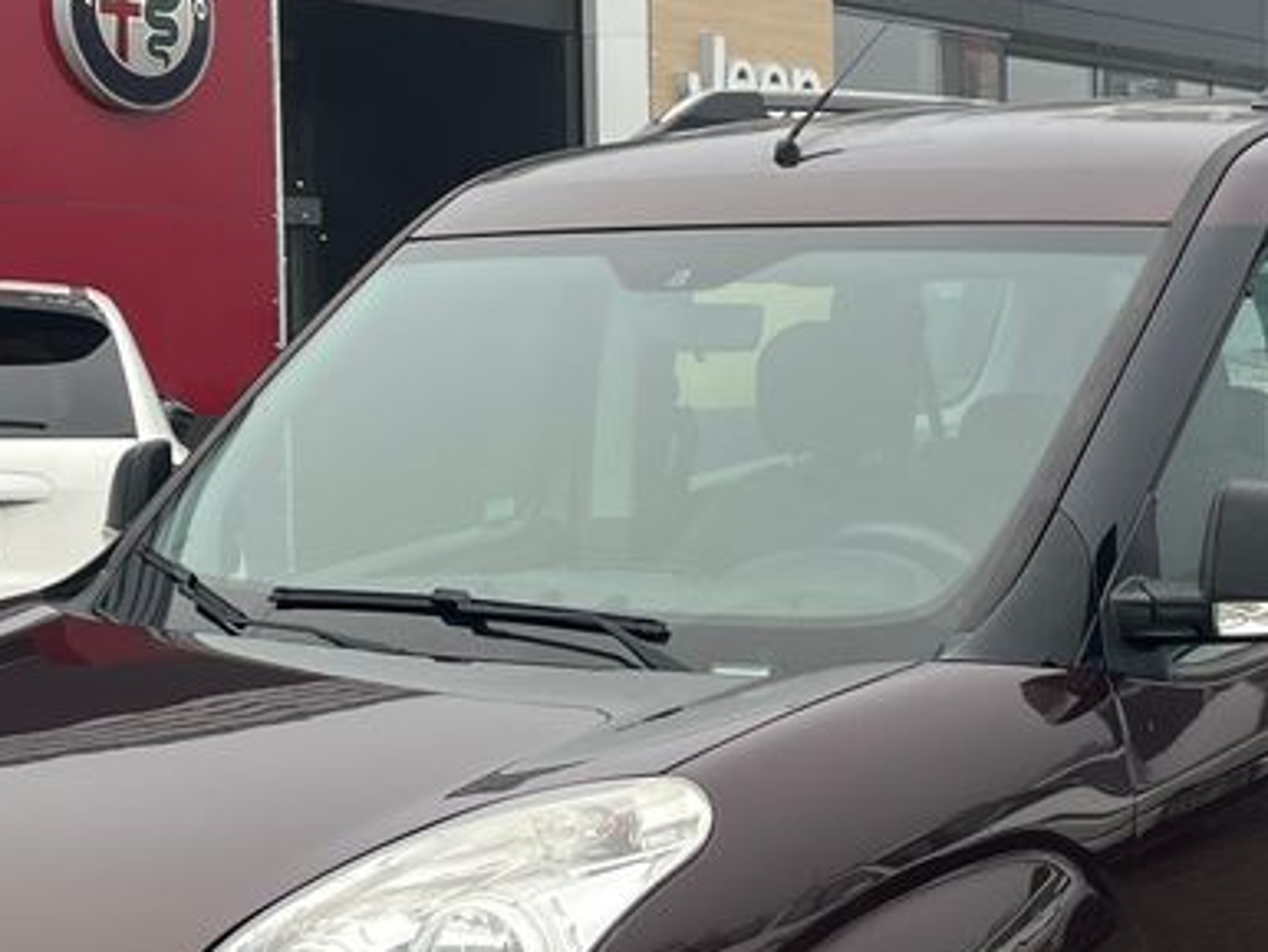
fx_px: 2968
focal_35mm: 81
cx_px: 672
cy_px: 474
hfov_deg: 24.1
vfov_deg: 18.2
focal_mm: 5.1
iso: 50
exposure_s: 1/676
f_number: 1.6
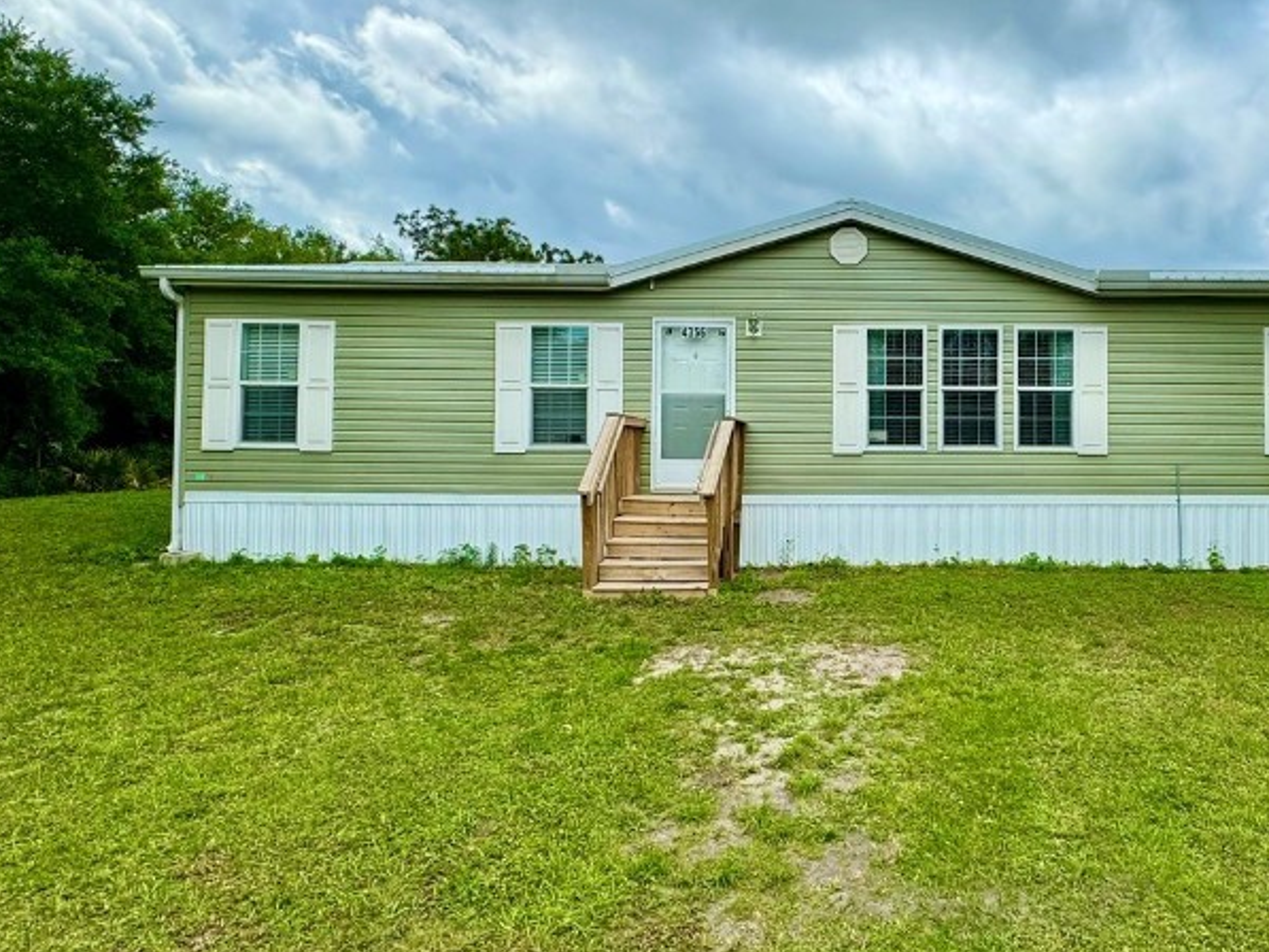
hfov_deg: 69.3
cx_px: 857
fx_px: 880
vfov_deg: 56.7
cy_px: 425
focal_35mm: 24
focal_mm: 2.22
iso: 50
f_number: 2.2
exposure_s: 1/1880
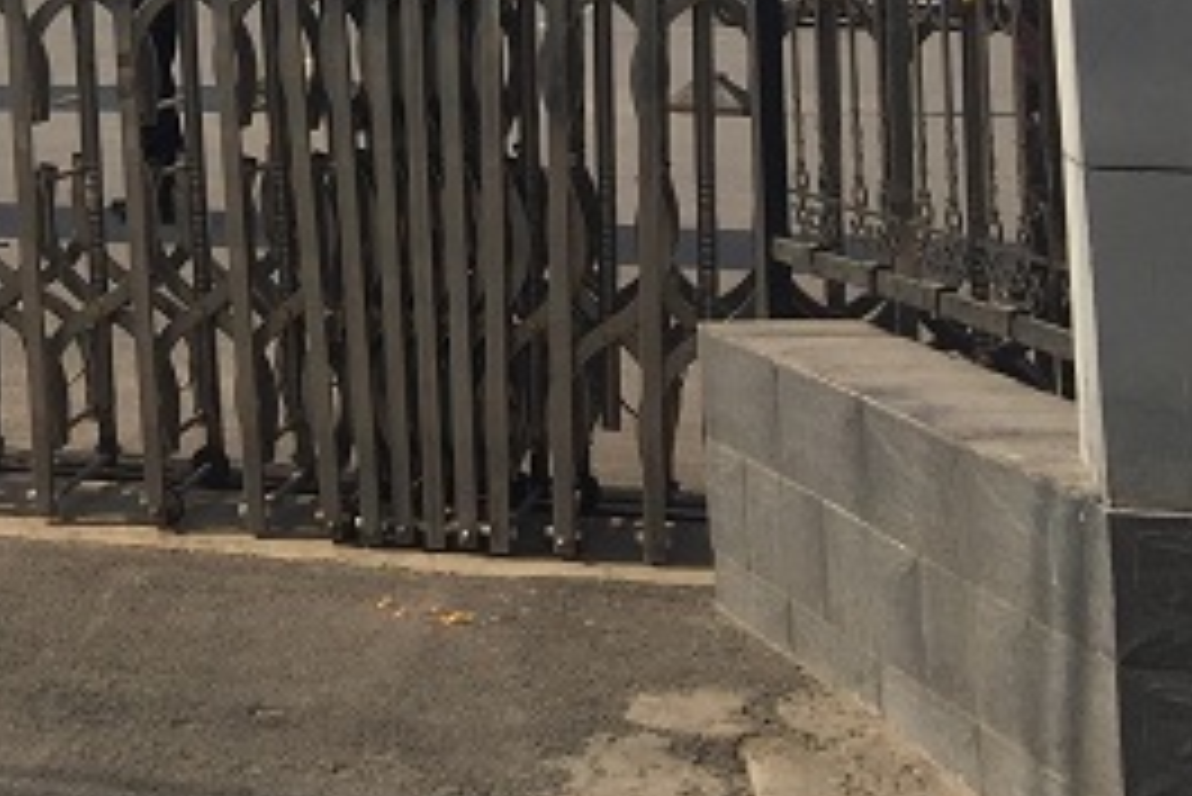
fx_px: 3015
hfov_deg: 20.4
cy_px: -405
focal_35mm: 91
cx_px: -373
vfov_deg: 14.1
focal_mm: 4.15
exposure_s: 1/2475
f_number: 2.2
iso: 32
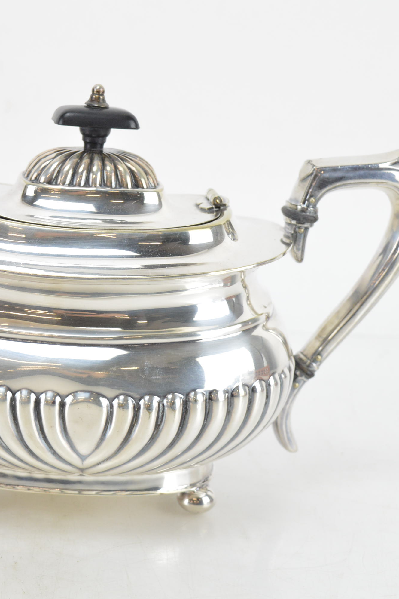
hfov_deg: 15.8
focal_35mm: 86
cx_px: 69
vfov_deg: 23.6
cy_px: 300
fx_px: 1430
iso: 800
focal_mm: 38
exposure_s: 1/80
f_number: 6.3
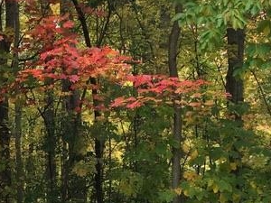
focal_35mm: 99
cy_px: 266
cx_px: -90
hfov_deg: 18.3
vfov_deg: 14.3
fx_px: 775
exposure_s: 1/120
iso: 40
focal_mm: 4.15
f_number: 2.2
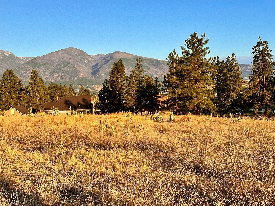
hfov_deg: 39.7
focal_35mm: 48
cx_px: 138
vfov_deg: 30.3
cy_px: 103
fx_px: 381
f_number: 1.78
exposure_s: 1/2469
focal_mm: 6.86
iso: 64
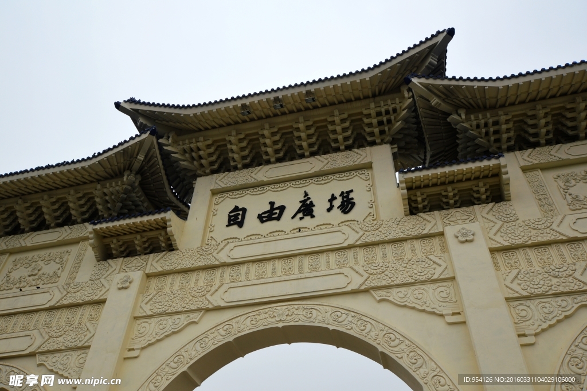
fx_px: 489
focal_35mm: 30
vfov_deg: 43.5
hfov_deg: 62.0
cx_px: 294
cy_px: 196
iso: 100
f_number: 8
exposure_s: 1/250
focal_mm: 20
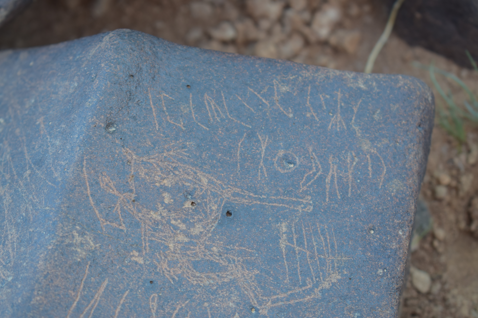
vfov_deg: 16.6
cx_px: 239
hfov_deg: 24.6
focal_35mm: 82
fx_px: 1095
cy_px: 159
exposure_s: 1/60
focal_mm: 55
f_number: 5.6
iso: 220
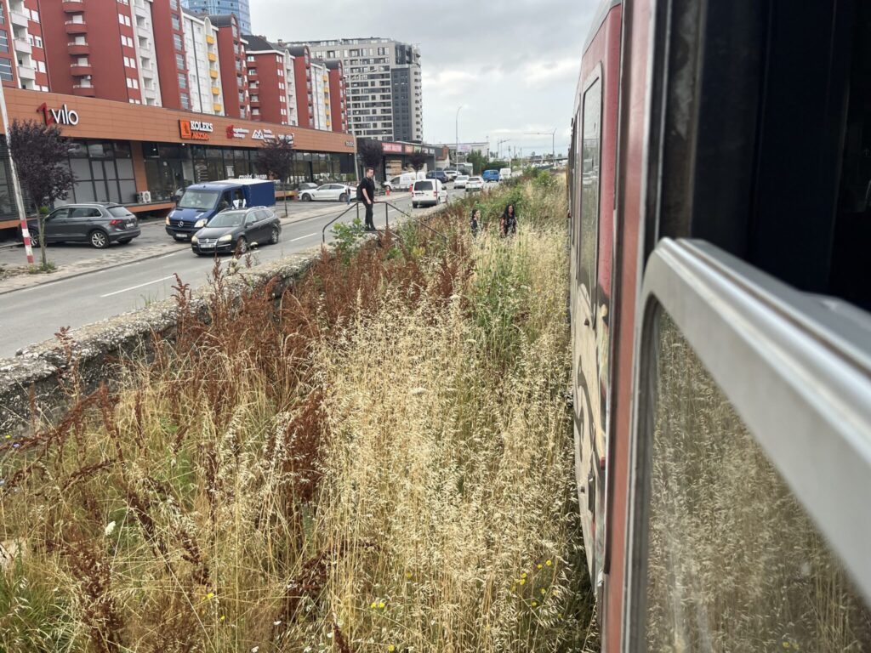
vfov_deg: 53.1
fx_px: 654
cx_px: 436
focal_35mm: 26
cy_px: 326
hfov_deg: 67.3
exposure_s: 1/804
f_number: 1.6
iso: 50
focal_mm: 5.1
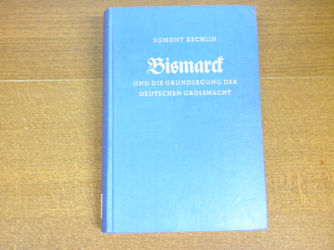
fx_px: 425
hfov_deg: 42.9
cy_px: 125
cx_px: 167
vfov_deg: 32.9
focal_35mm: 44
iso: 800
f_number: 3.9
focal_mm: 7.9
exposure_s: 1/2
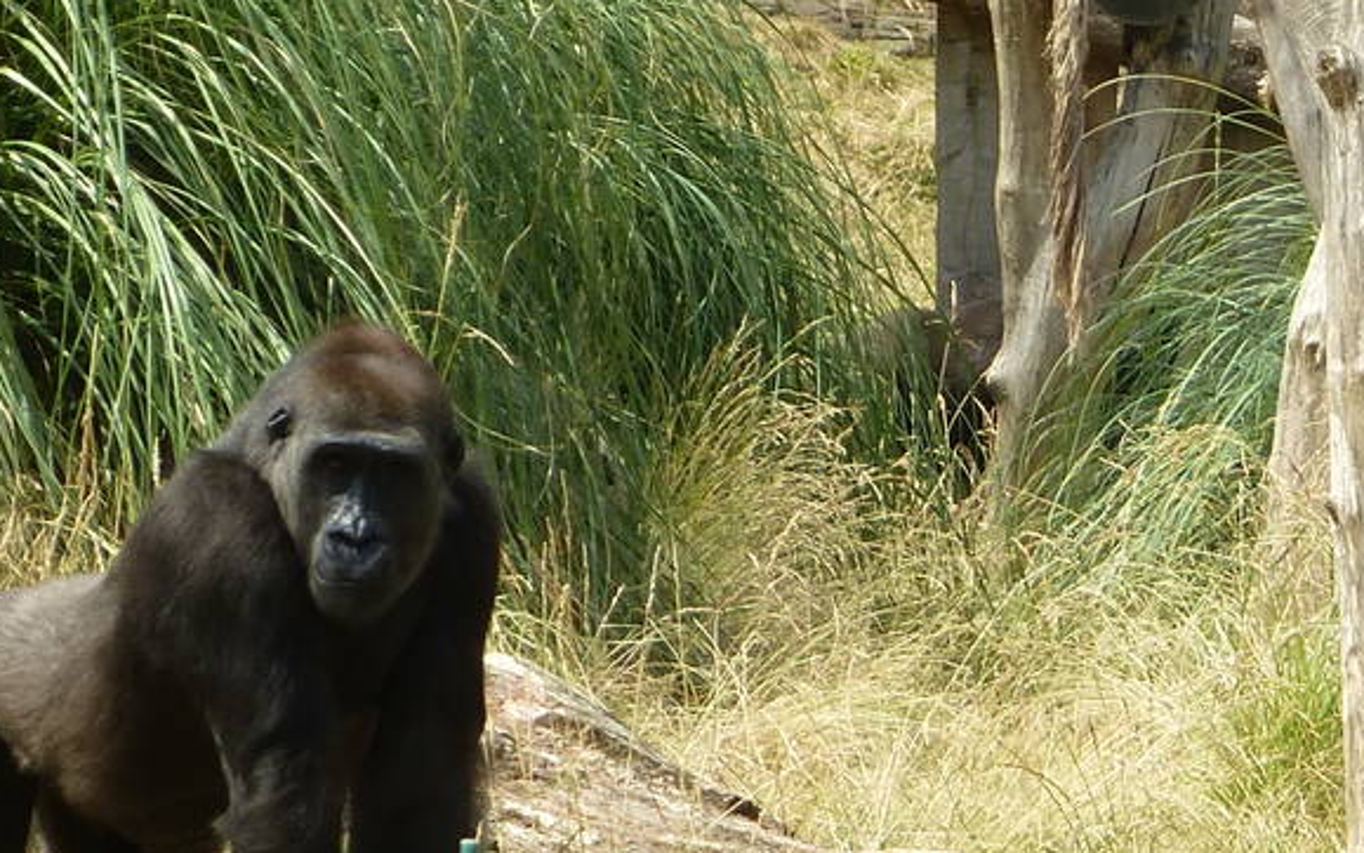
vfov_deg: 2.9
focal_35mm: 454
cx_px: 1531
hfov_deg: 4.6
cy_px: 391
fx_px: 16878
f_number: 5.3
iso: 100
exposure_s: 1/200
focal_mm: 27.7
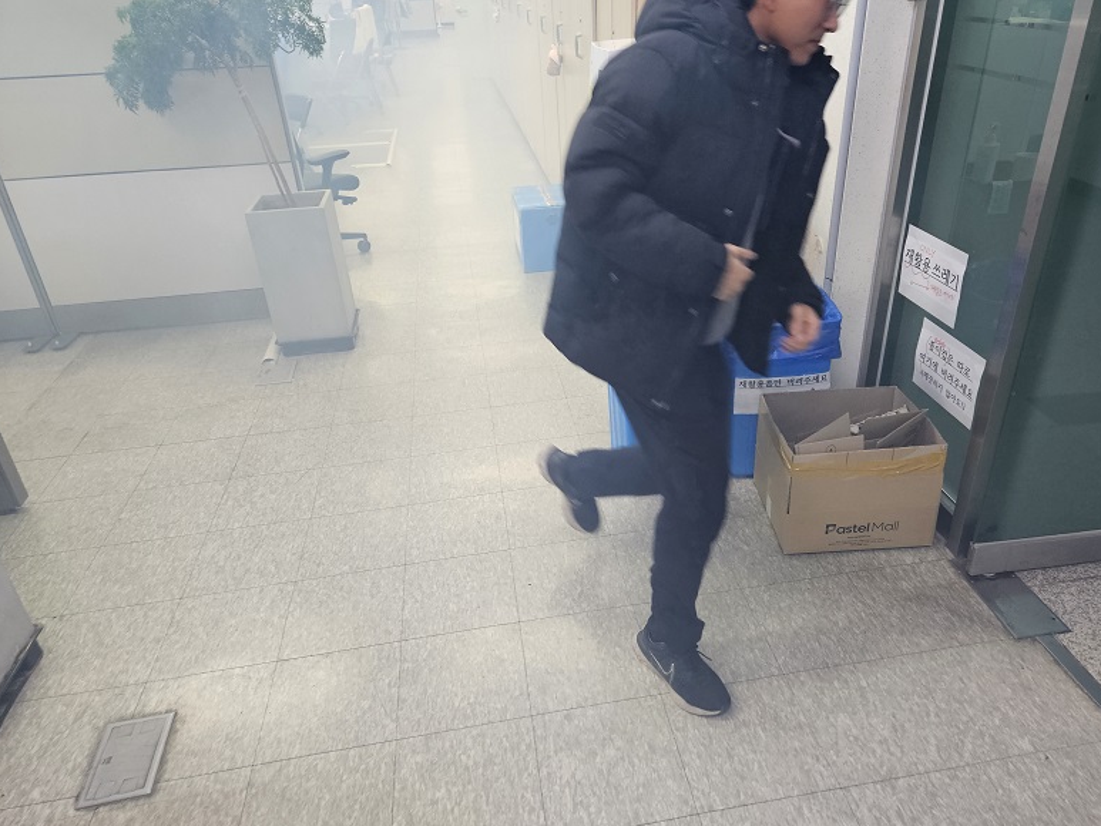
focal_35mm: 25
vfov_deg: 54.9
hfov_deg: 69.3
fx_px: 795
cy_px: 392
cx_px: 591
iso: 200
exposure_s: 1/120
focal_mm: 5.4
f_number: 1.8
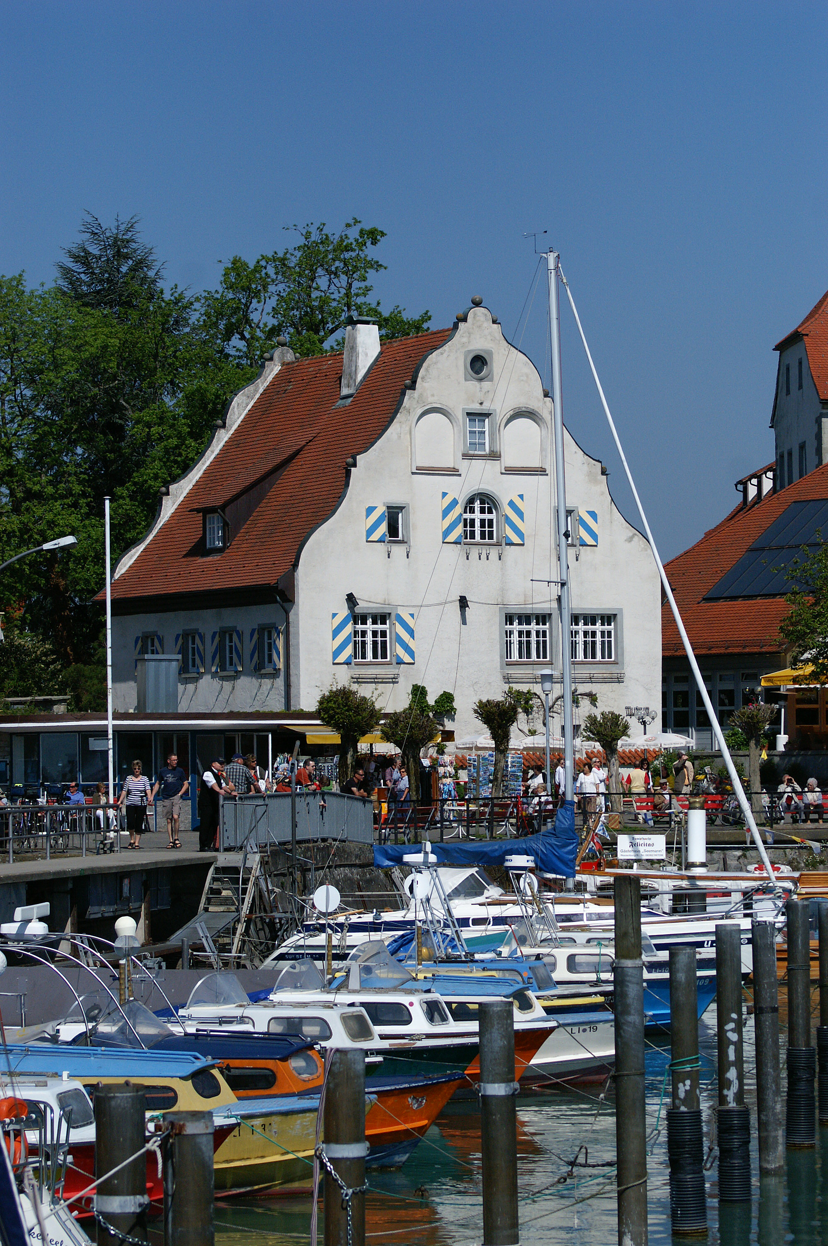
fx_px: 4407
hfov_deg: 10.7
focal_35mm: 128
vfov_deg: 16.1
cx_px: 414
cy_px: 623
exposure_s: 1/3000
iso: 400
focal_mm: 85
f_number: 8
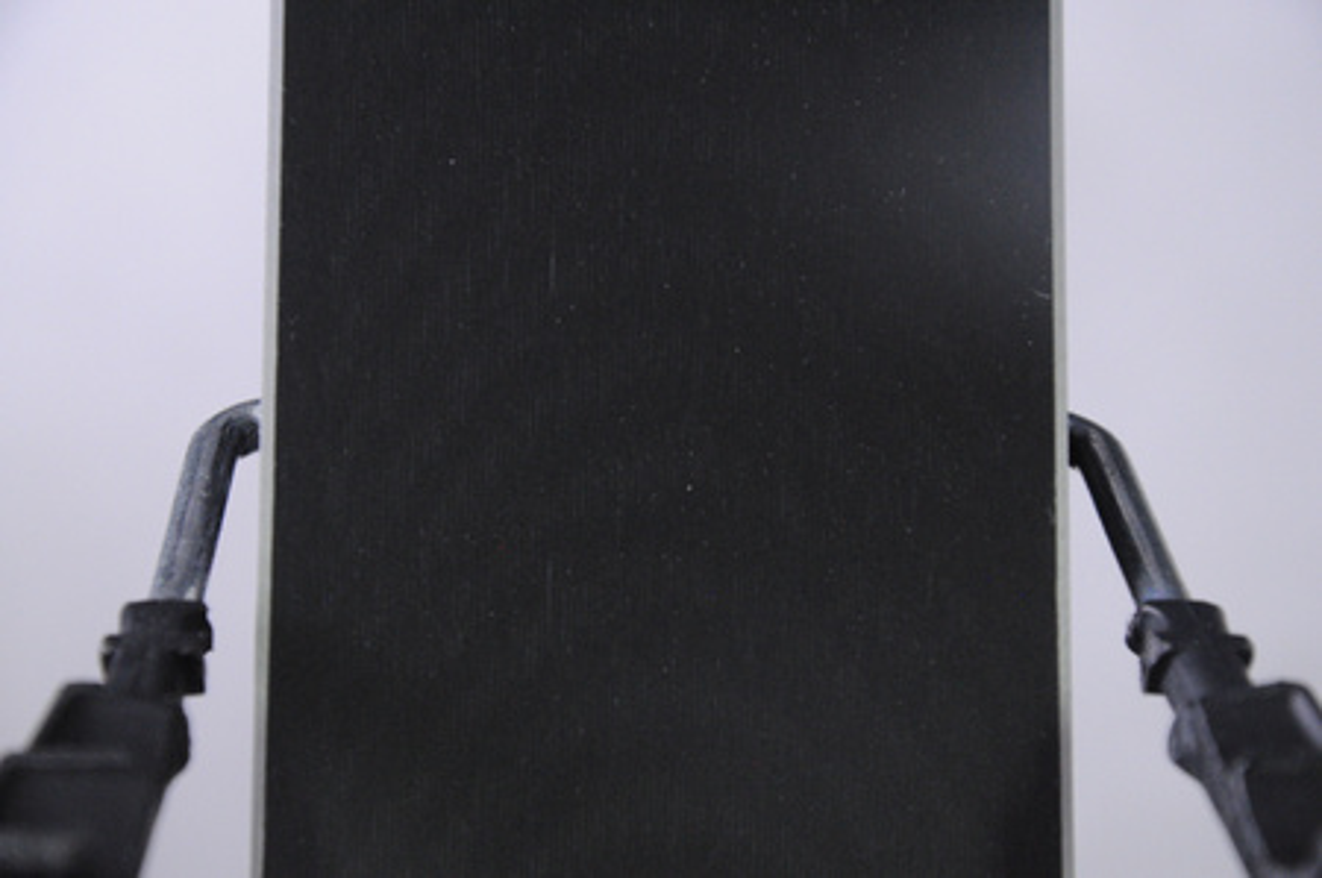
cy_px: 439
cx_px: 661
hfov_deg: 13.1
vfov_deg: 8.7
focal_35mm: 158
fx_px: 5777
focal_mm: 105
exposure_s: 1/125
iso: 3200
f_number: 8
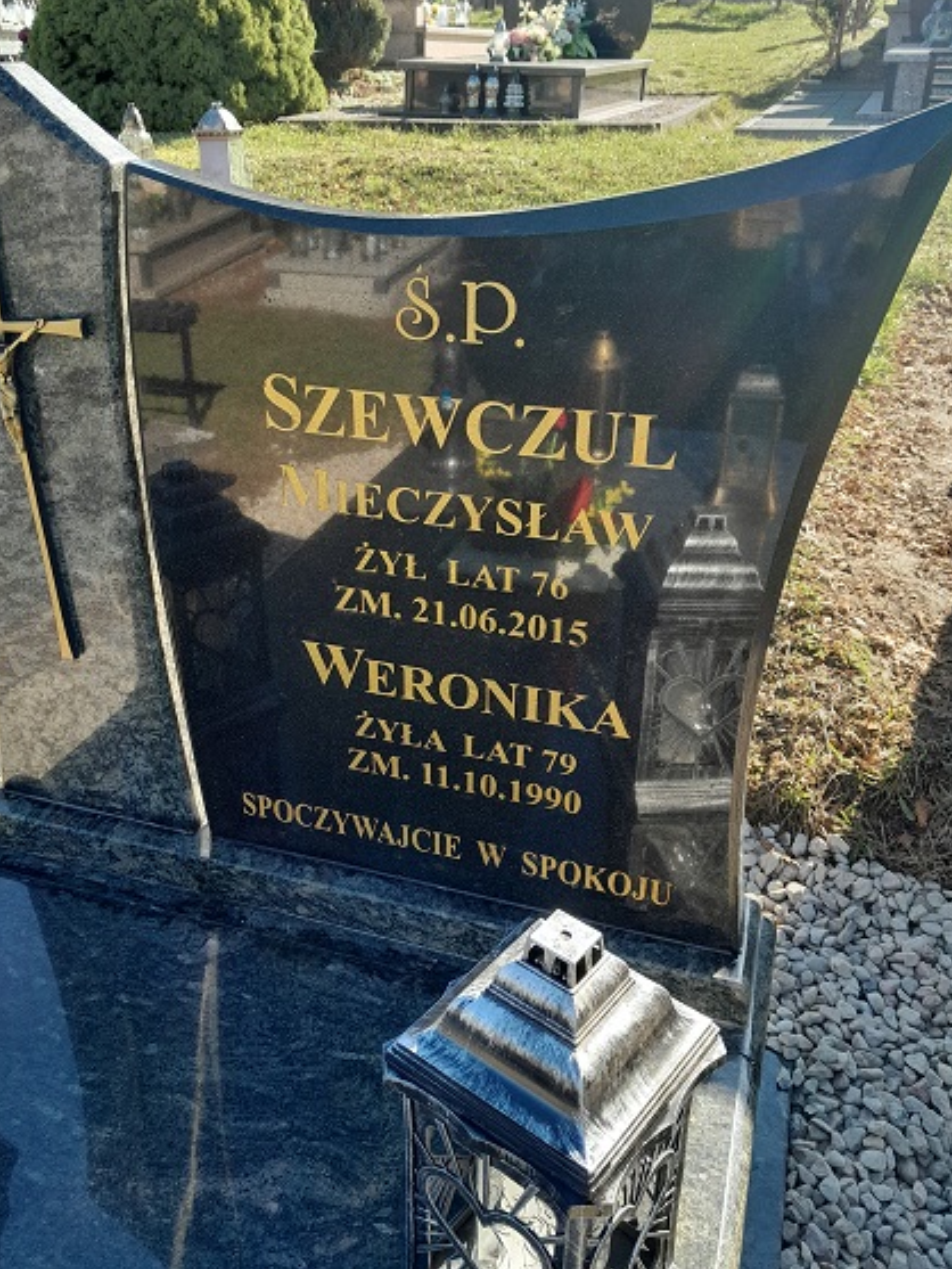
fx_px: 1136
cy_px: 615
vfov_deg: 58.3
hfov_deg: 45.4
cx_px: 424
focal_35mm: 31
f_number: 1.8
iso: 40
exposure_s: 1/100
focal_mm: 4
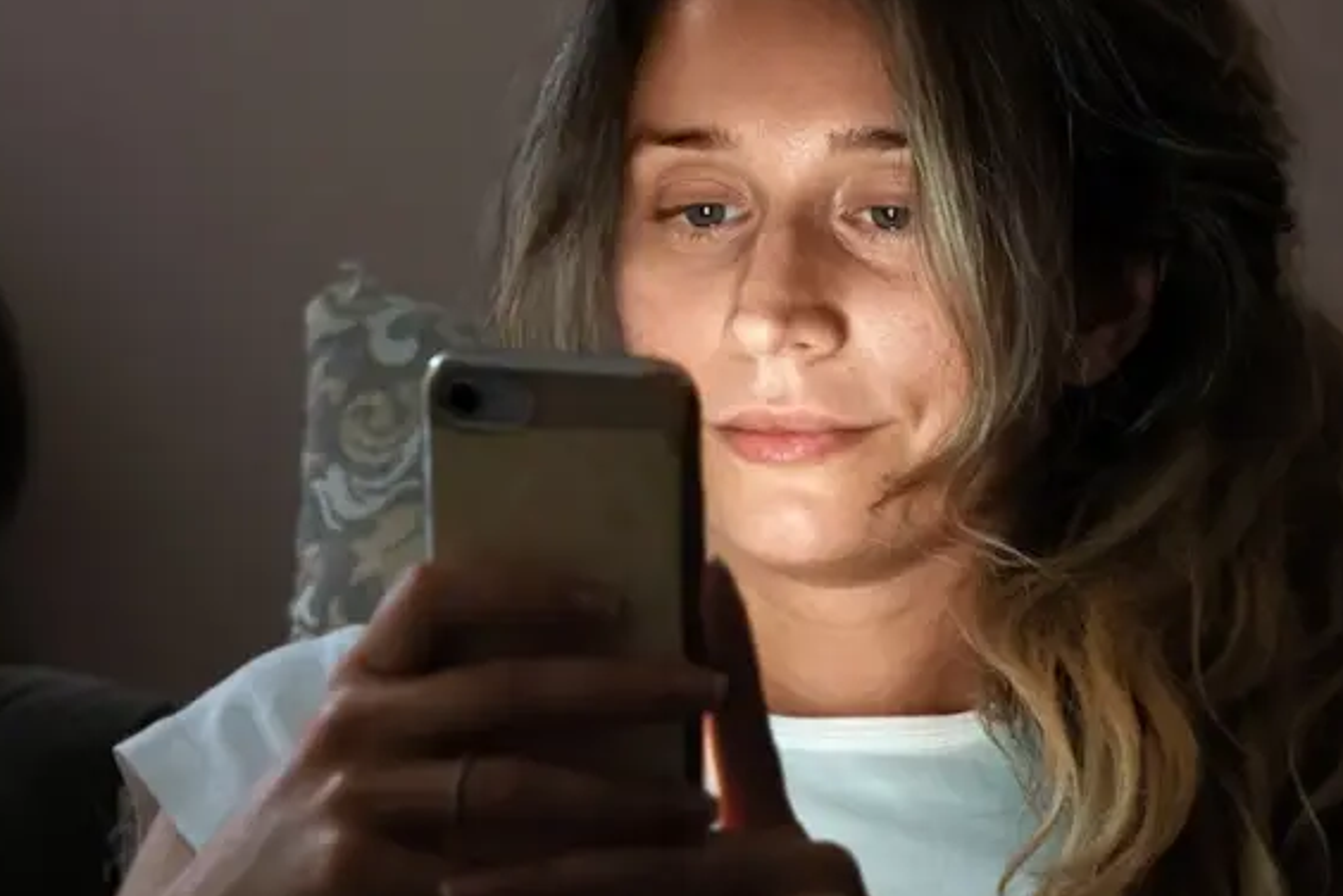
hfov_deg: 14.3
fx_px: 5334
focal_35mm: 143
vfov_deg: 9.6
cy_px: 338
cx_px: 691
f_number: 4
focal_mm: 70
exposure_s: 1/10
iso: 1000
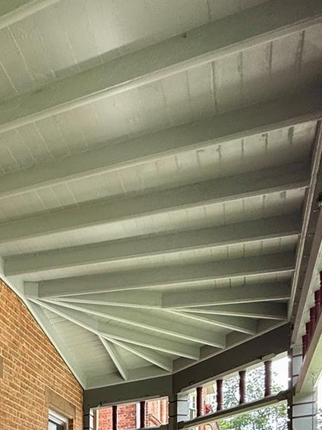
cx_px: -90
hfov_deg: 30.4
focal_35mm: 38
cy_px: 548
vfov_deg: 35.2
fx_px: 472
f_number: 2.2
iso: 40
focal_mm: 2.22
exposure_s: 1/99
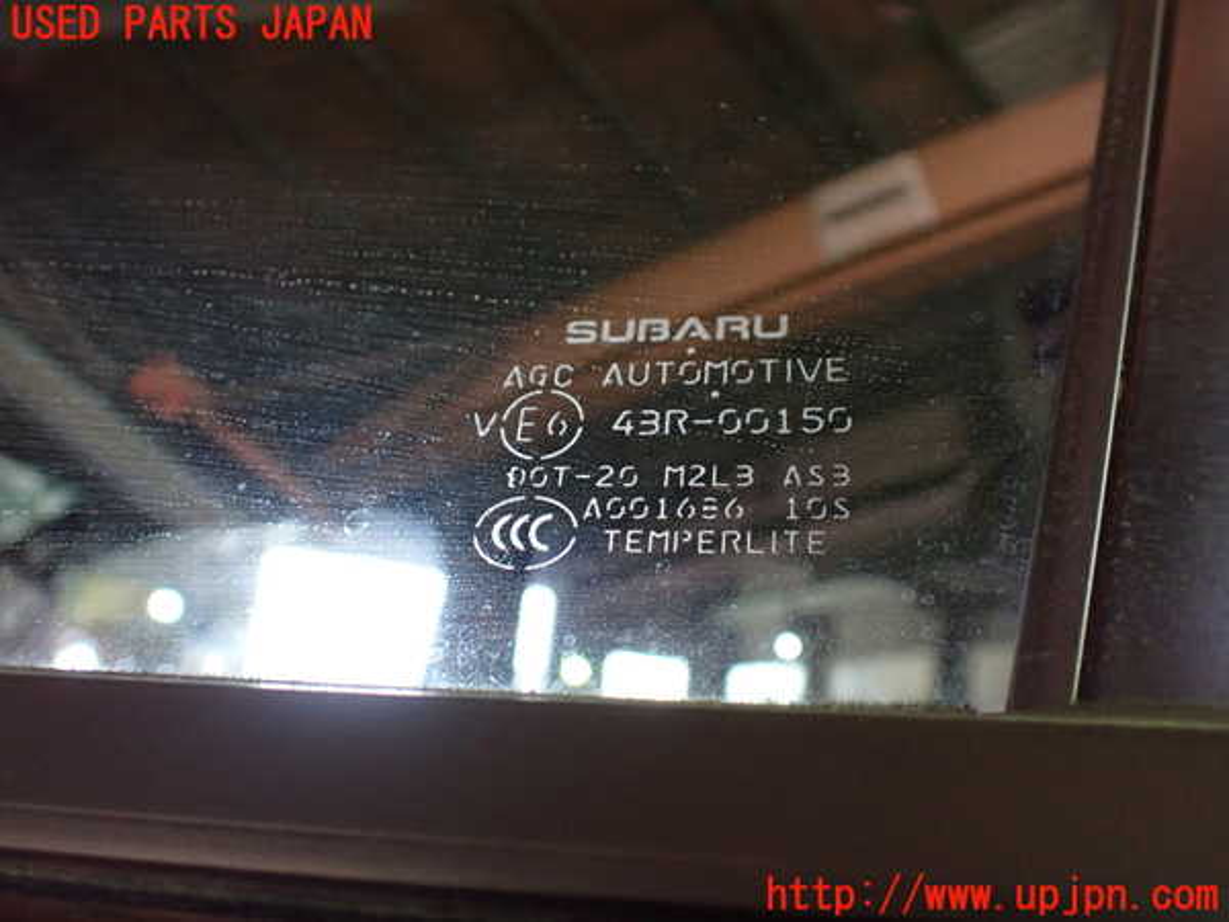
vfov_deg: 46.8
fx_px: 1065
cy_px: 461
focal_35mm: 30
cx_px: 614
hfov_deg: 60.0
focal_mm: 5.4
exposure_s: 1/30
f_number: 2.3
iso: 800
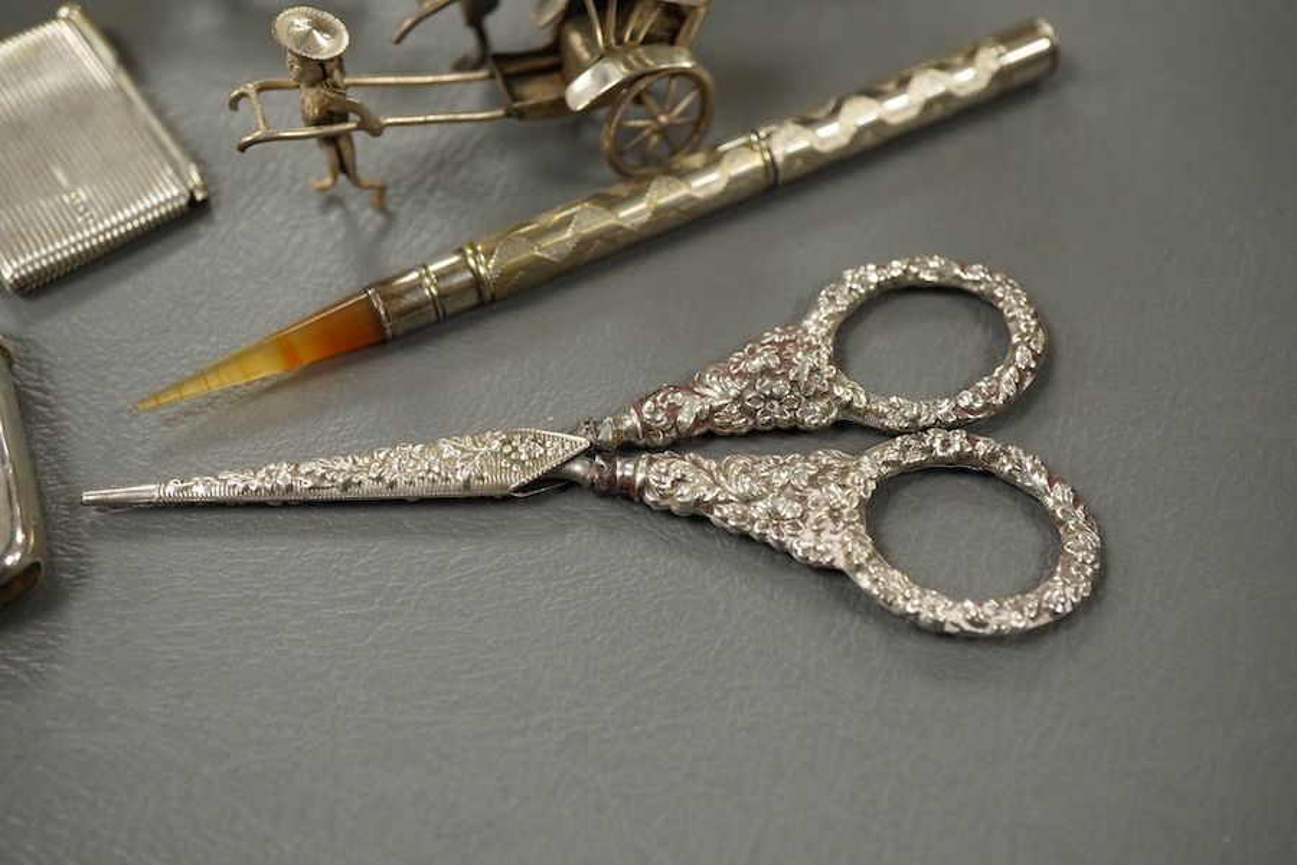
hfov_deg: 43.6
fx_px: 1621
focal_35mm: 45
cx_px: 648
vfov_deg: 29.9
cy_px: 432
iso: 1250
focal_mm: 30
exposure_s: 1/125
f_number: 8
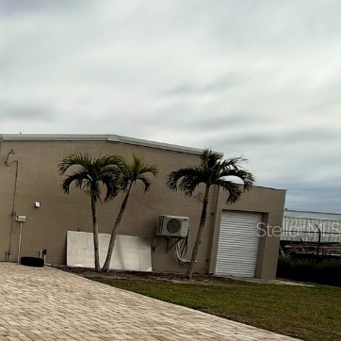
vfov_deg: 46.4
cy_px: 229
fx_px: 390
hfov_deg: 31.4
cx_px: -138
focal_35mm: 35
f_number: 2.2
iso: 50
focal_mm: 2.22
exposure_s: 1/5155
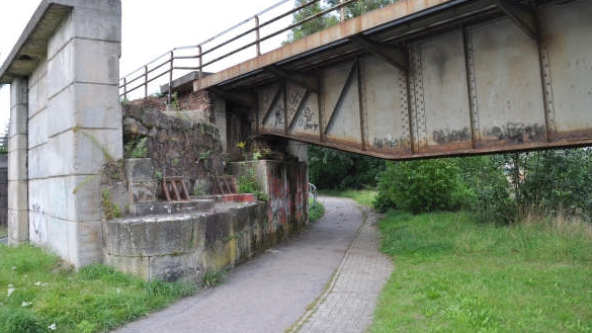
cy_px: 134
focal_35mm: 29
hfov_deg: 66.1
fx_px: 455
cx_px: 300
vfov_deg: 40.0
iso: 200
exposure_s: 1/160
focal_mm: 18
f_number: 6.3
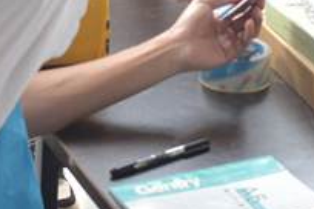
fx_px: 1387
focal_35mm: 159
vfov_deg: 8.4
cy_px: -134
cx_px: 215
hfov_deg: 12.9
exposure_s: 1/100
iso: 800
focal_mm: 24
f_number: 3.8
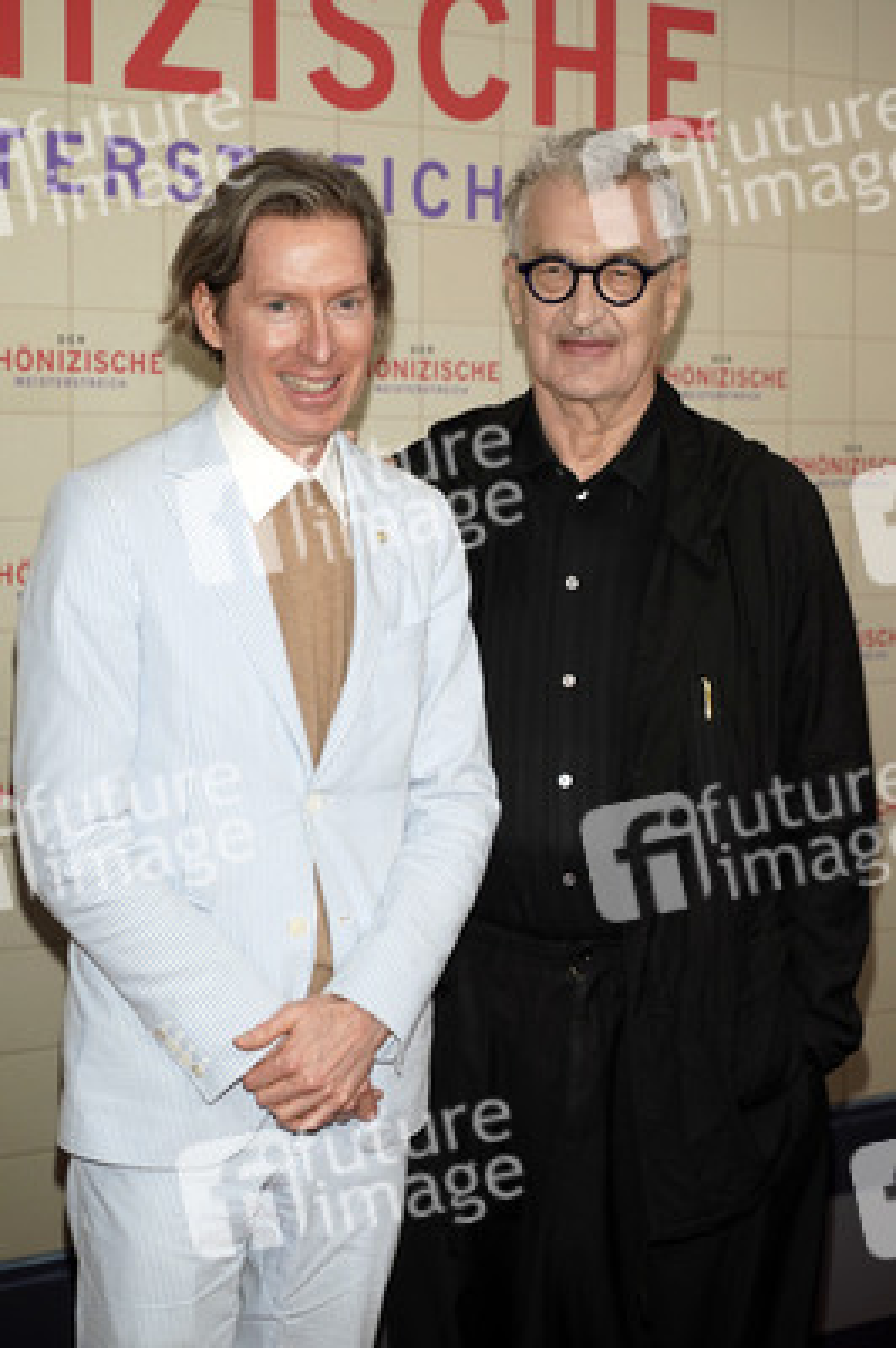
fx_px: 2206
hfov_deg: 23.0
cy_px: 674
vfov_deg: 34.0
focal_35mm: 59
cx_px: 448
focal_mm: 59
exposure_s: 1/160
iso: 320
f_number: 5.6
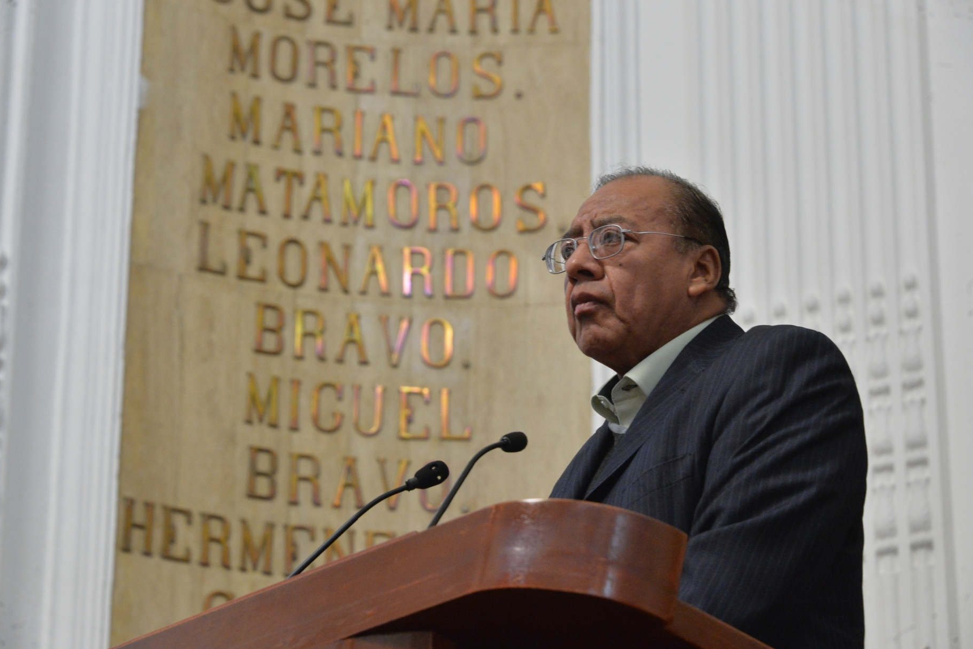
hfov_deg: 16.7
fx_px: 3324
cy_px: 326
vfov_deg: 11.1
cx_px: 484
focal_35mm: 123
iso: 5000
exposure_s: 1/60
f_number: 10
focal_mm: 122
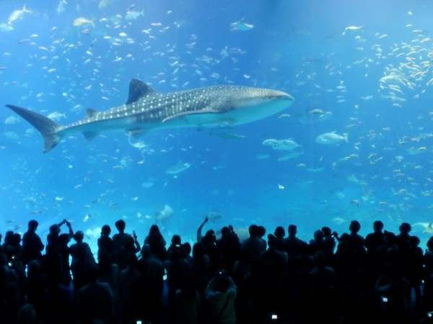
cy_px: 162
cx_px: 216
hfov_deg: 52.6
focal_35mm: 35
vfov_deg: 40.7
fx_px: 438
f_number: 3.1
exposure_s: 1/15
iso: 400
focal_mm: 6.3
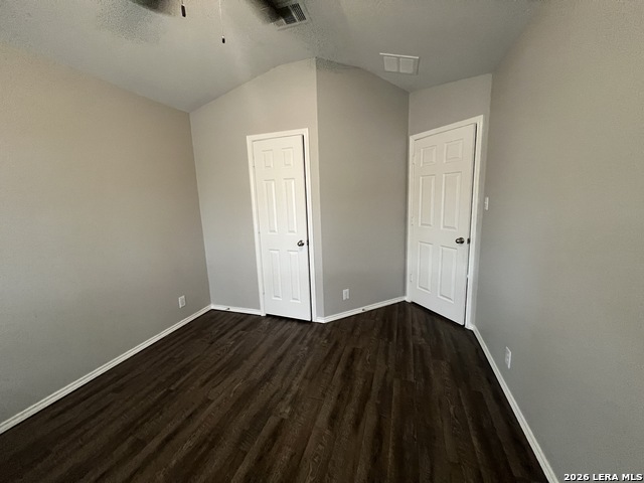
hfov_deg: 106.2
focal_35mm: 13
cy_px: 242
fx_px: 242
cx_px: 322
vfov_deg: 89.9
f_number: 1.8
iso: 500
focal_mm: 1.57
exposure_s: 1/60
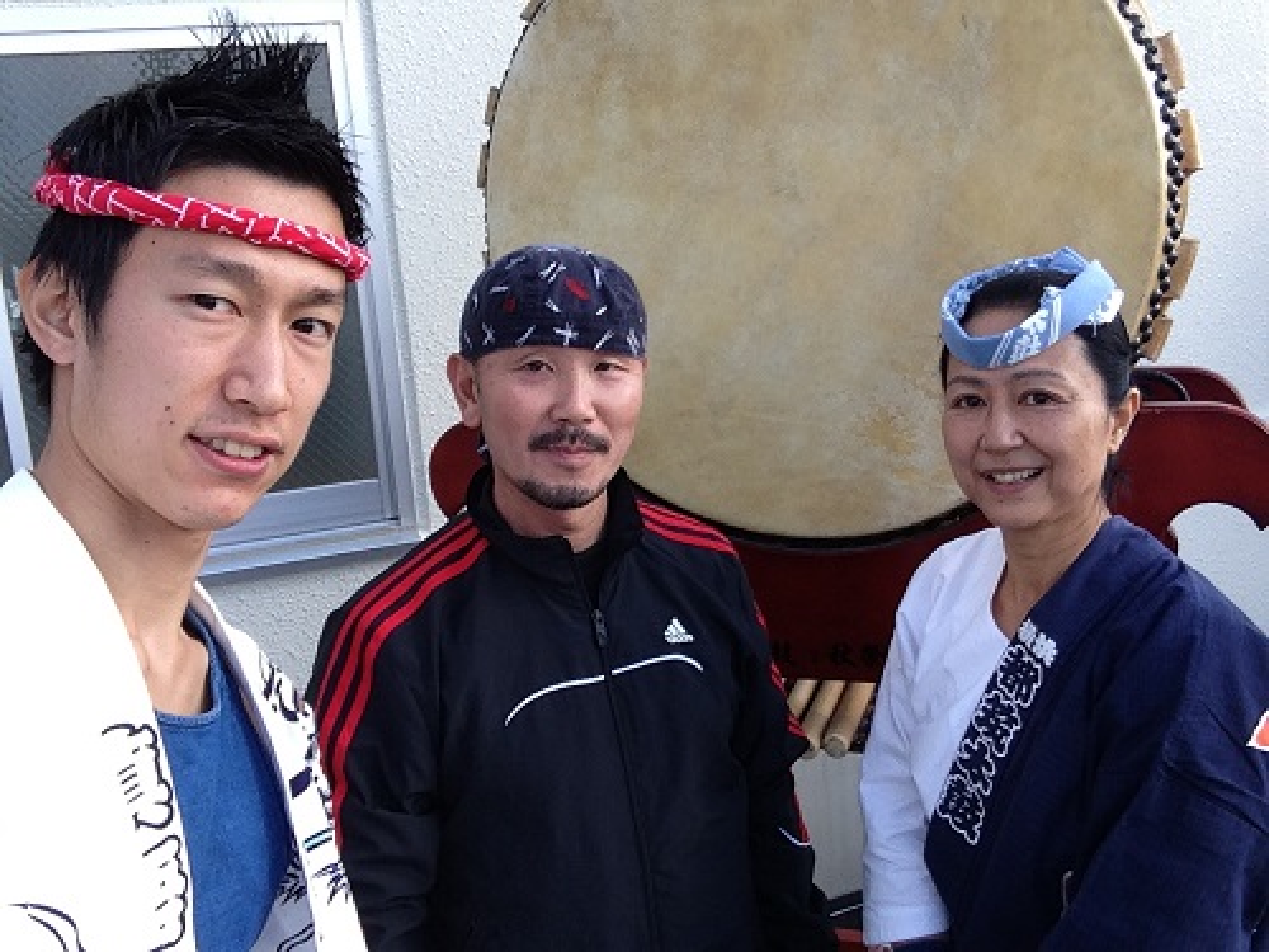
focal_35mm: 35
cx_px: 634
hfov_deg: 52.6
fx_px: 1283
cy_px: 476
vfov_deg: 40.7
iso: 32
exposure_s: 1/270
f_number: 2.4
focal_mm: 2.18
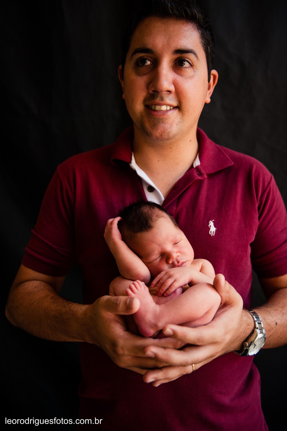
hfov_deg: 38.8
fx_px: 407
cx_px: 144
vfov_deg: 55.8
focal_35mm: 34
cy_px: 216
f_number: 2.8
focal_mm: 34
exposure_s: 1/250
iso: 800
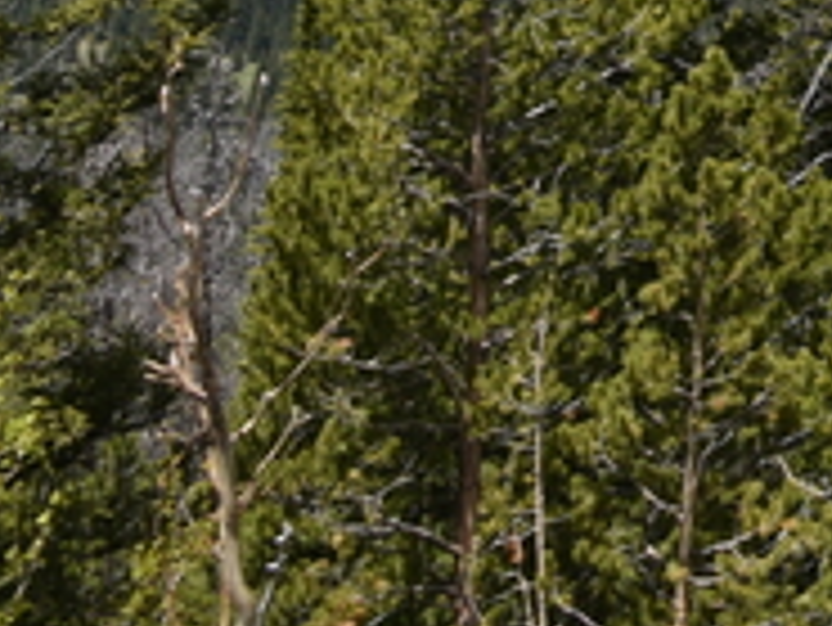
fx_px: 4473
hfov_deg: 9.0
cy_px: -991
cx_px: 2307
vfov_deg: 7.4
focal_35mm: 186
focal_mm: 28
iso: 100
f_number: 9
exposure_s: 1/320
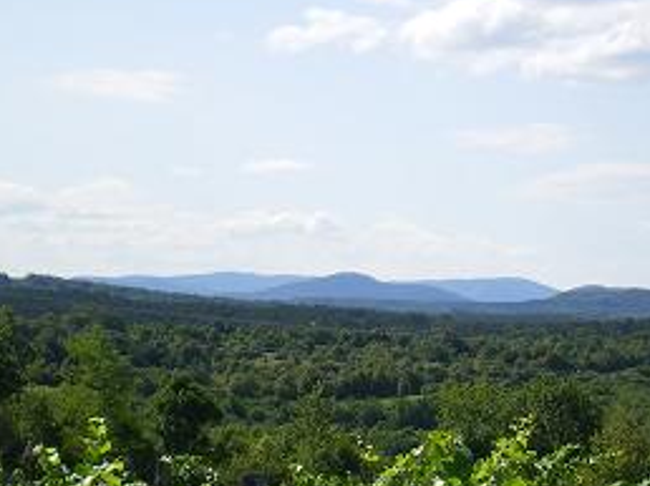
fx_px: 2383
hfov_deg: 15.5
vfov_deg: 11.6
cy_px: 380
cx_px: 476
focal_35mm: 127
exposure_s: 1/250
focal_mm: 10.3
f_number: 5.9
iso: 64
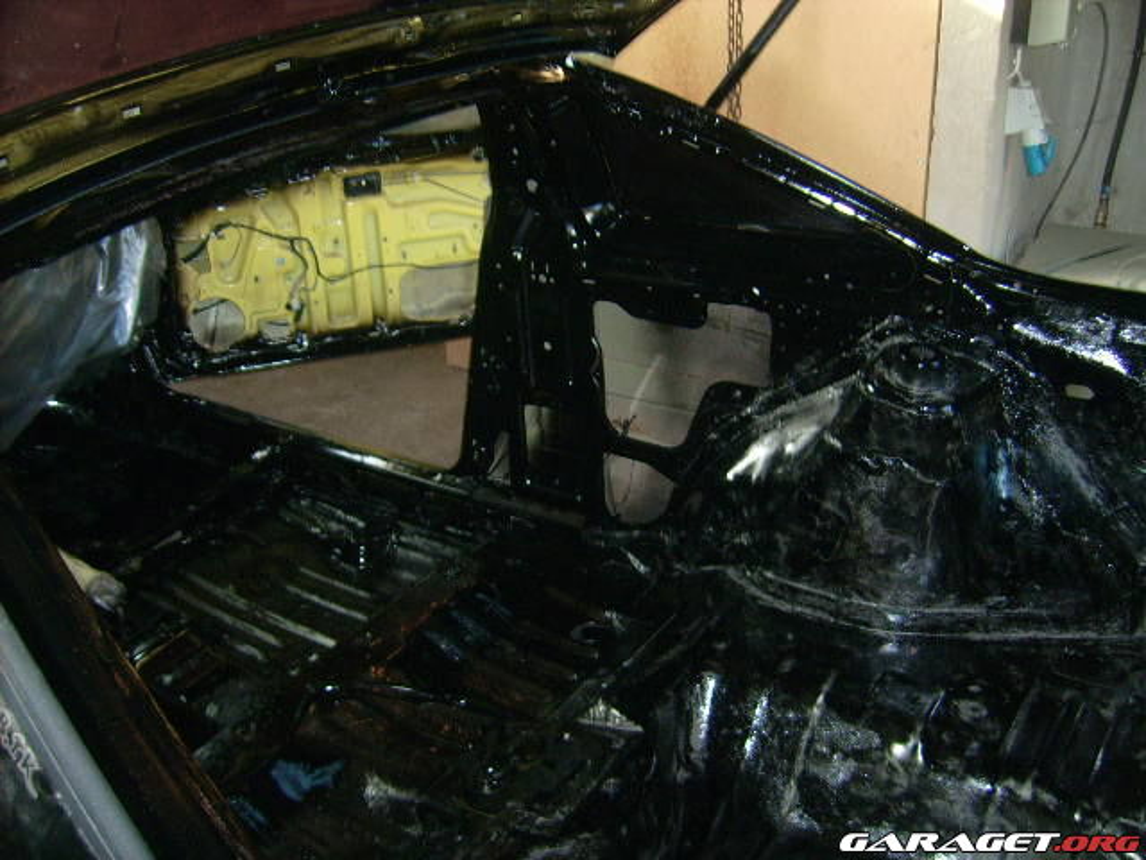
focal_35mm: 35
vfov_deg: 40.7
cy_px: 430
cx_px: 573
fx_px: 1159
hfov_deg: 52.6
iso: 100
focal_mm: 5.95
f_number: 2.8
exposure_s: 1/60
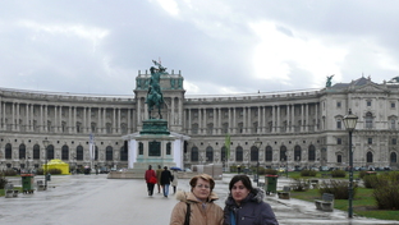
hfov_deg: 37.4
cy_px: 156
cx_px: 132
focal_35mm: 55
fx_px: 582
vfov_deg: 21.8
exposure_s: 1/400
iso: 100
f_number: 5.6
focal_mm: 7.4
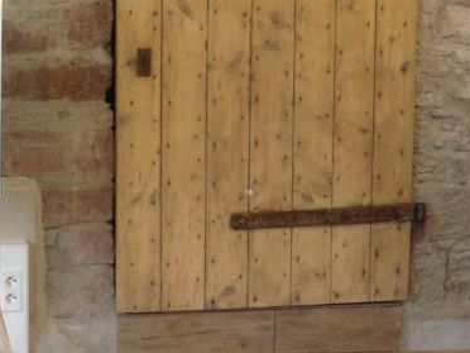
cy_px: -11
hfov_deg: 18.2
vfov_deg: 14.5
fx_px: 1358
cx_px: -158
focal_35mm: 100
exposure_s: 1/20
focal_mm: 4.28
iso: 80
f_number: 2.4
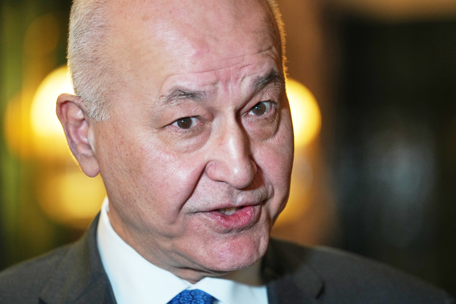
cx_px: 228
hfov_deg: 10.3
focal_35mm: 200
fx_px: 2534
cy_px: 152
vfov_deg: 6.9
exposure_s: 1/200
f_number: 4
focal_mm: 200
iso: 2500
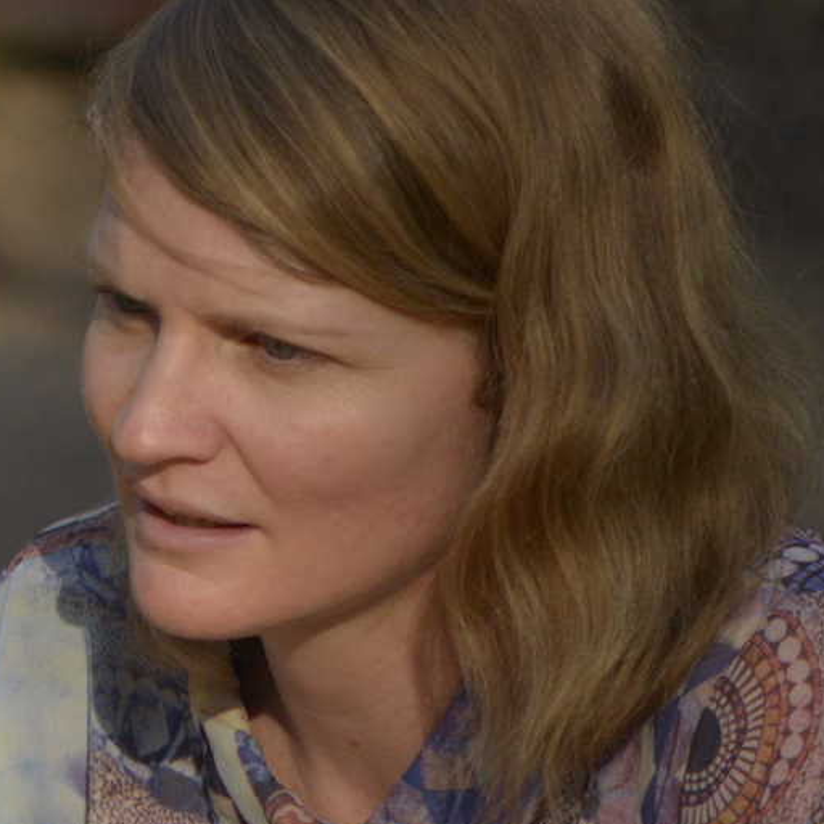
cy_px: 931
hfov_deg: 2.5
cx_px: -520
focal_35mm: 698
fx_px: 18798
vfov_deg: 2.5
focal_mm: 210
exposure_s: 1/1250
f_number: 5.6
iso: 1250
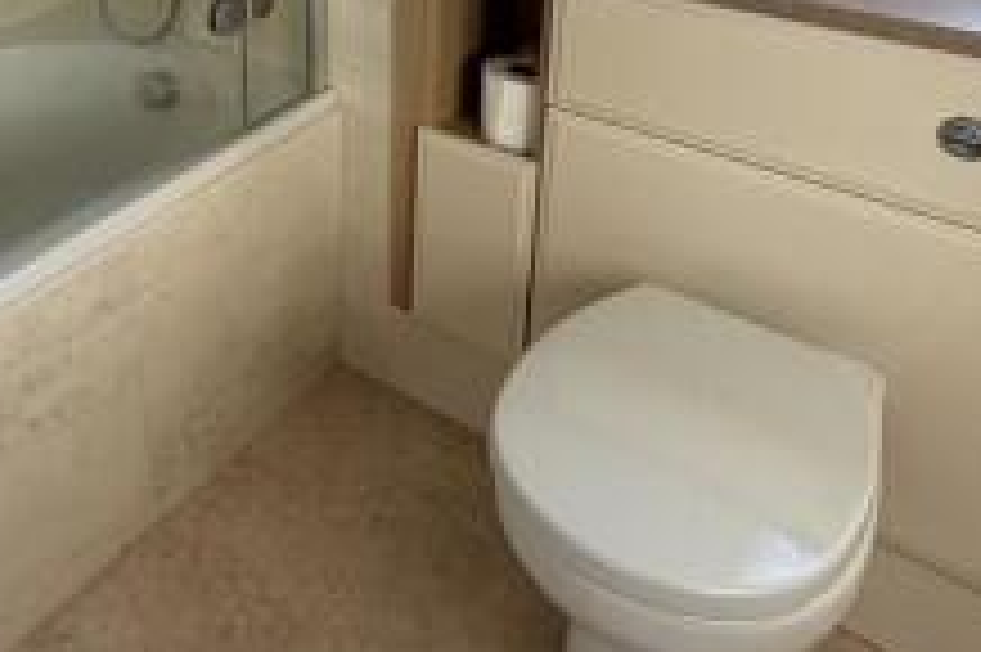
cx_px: 160
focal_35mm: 39
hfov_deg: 46.3
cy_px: -43
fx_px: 1062
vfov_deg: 30.9
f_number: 2.2
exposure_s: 1/121
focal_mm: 2.22
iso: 80
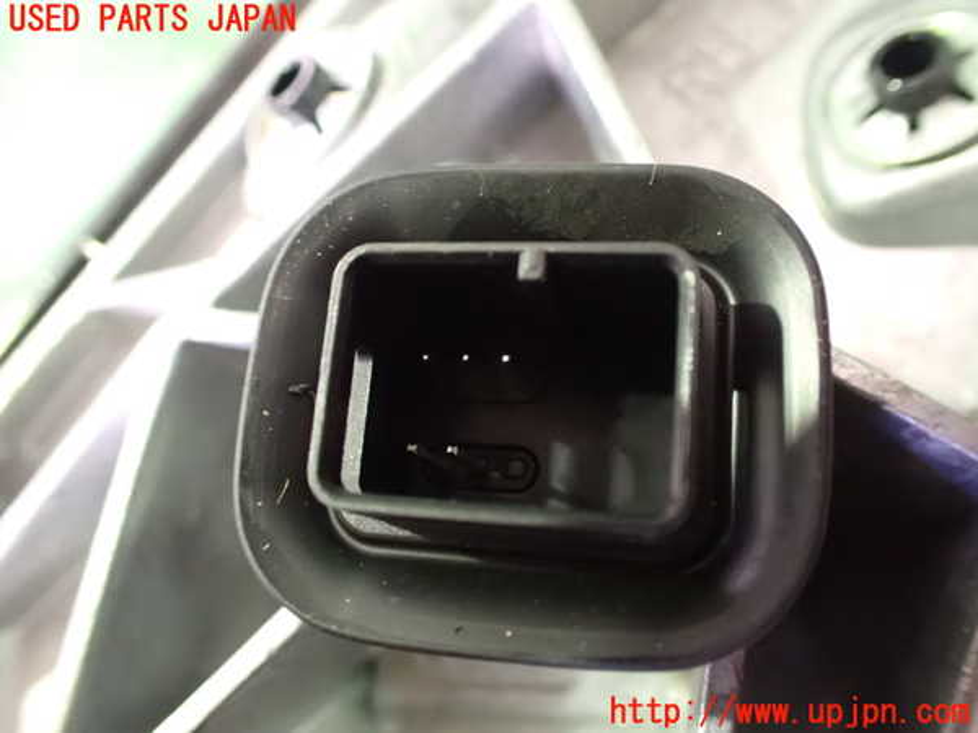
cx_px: 489
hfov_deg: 60.0
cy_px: 366
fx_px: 848
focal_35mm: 30
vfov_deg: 46.8
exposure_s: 1/20
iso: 1600
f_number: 2.3
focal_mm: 5.4
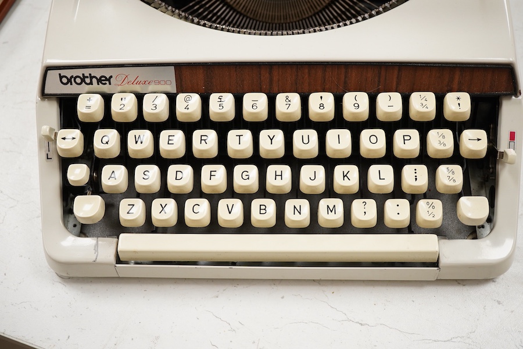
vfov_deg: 29.9
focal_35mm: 45
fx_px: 654
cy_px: 174
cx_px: 262
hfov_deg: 43.6
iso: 1250
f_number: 6.3
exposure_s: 1/125
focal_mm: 30
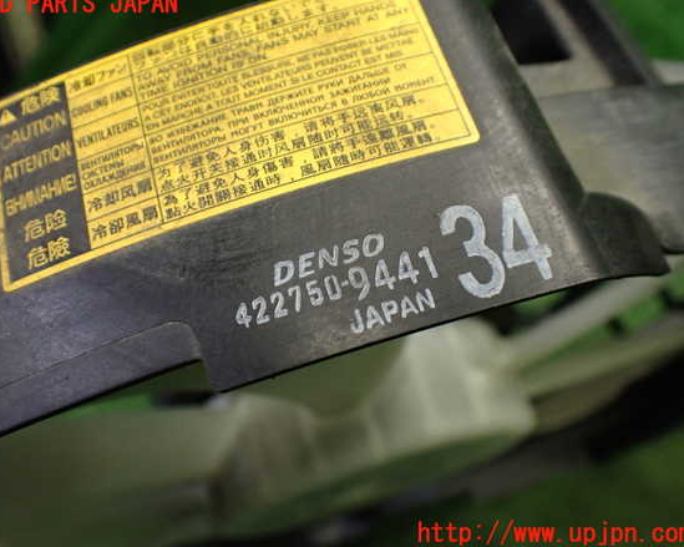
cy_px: 269
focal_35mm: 32
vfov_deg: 45.8
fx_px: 648
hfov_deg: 55.6
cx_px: 325
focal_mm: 5.4
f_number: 2.3
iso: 400
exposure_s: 1/125
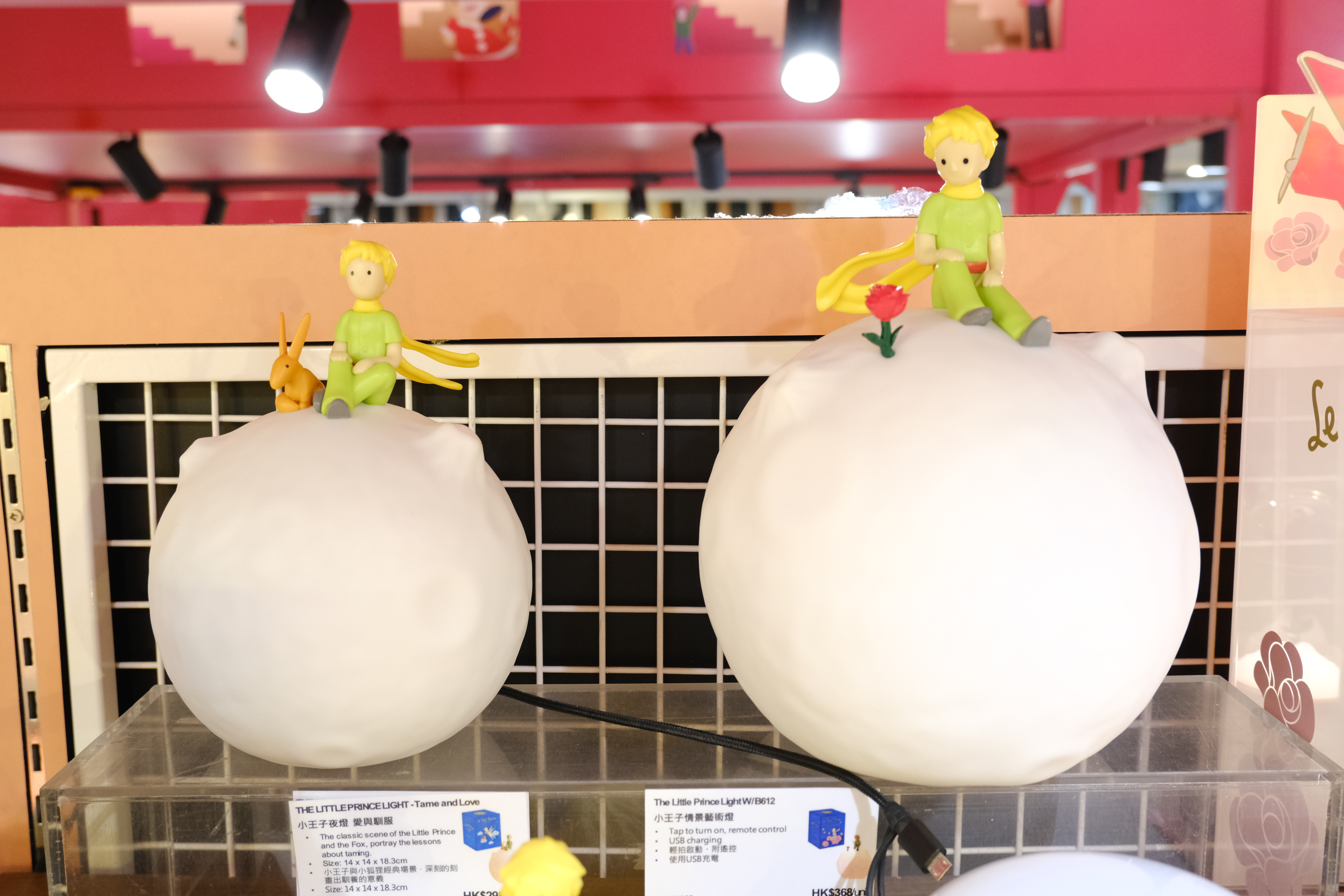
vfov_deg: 40.0
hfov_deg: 57.2
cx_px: 672
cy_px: 448
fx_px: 1232
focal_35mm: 33
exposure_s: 1/58
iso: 2000
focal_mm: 22.1
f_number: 5
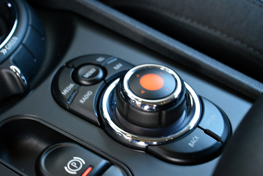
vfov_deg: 16.6
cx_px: 132
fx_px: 603
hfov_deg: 24.6
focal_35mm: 82
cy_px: 88
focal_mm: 55
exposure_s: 1/20
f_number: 5.6
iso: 800
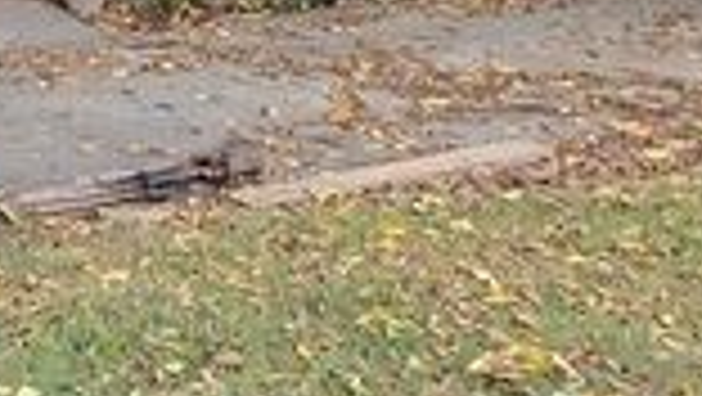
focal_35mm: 91
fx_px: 1695
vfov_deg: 12.2
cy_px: -313
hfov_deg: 20.5
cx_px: -310
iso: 250
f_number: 2.4
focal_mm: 4.3
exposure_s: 1/120
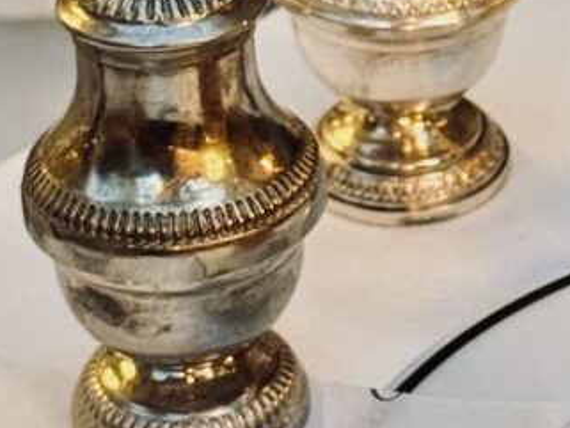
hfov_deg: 12.6
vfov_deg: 9.7
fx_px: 2520
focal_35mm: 153
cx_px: 675
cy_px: 288
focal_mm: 6.76
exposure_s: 1/40
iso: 320
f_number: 1.78
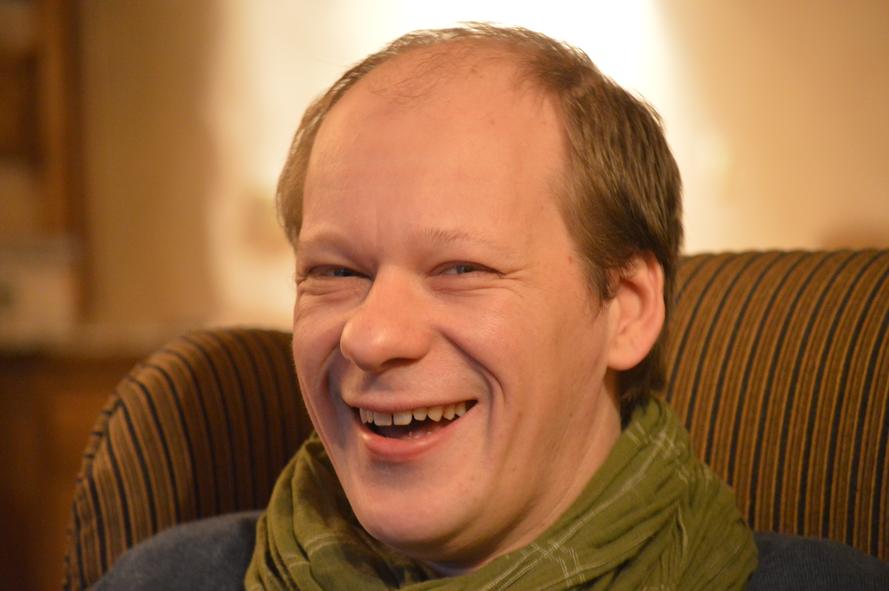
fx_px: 3775
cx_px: 444
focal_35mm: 153
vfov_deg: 9.0
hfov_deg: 13.4
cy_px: 296
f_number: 4.5
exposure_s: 1/10
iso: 3200
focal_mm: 102
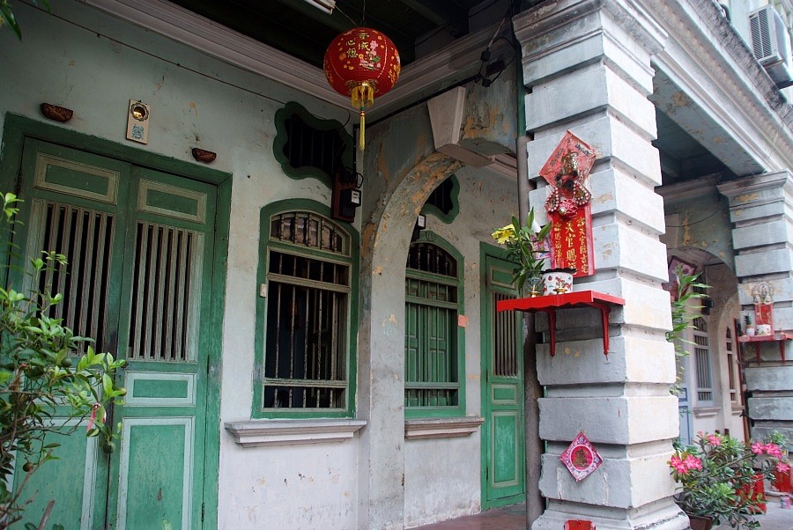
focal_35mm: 27
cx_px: 396
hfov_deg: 67.3
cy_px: 265
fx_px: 595
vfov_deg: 48.0
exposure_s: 1/80
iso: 200
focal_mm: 18
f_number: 4.5
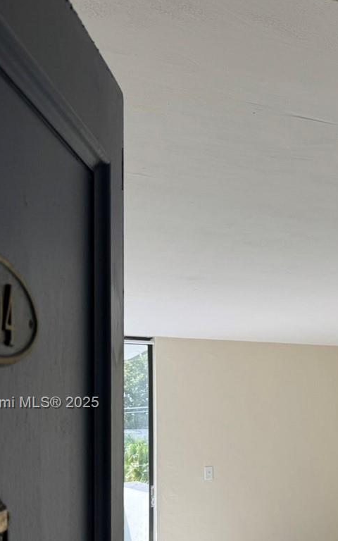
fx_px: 781
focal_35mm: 53
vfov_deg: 37.3
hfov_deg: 22.0
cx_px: 437
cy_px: 404
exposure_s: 1/593
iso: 80
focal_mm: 6.76
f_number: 1.78
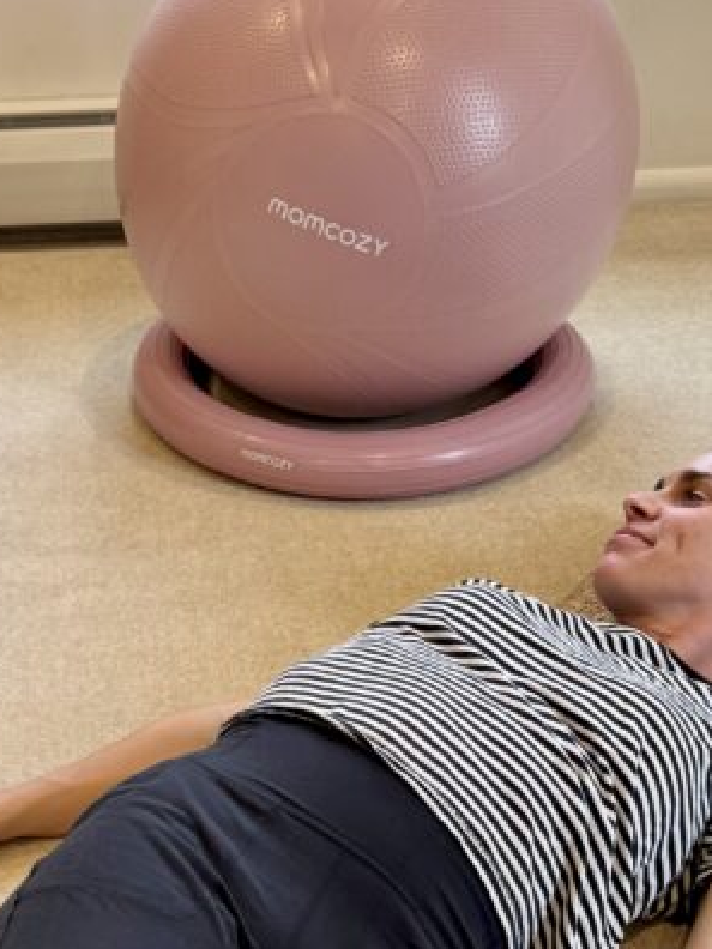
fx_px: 1700
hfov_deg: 23.3
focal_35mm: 62
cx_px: 156
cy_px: 760
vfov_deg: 30.4
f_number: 1.78
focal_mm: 6.76
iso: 160
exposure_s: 1/114
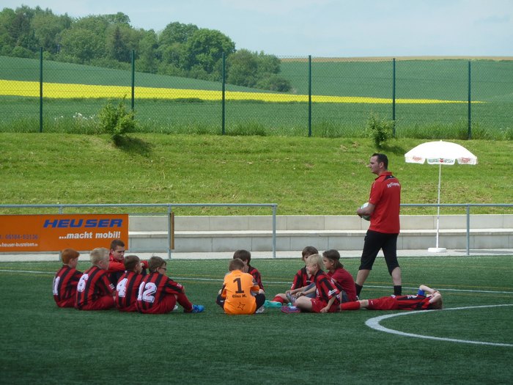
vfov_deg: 6.6
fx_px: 3334
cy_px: 192
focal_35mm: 225
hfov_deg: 8.8
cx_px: 256
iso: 80
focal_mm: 37
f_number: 4.6
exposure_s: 1/320
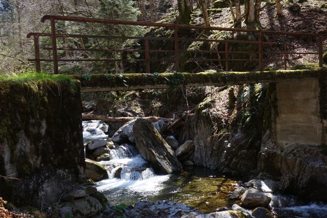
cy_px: 139
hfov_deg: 48.4
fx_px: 363
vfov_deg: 33.2
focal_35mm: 40
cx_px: 175
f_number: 5.6
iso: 125
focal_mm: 10.6
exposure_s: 1/100
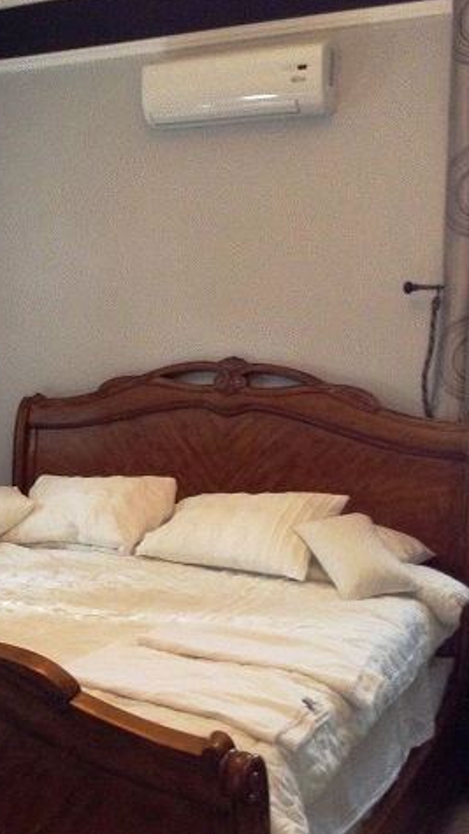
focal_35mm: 49
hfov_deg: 24.1
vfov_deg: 42.1
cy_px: 414
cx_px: 97
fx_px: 1084
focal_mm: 3.3
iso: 200
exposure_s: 1/24
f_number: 2.4
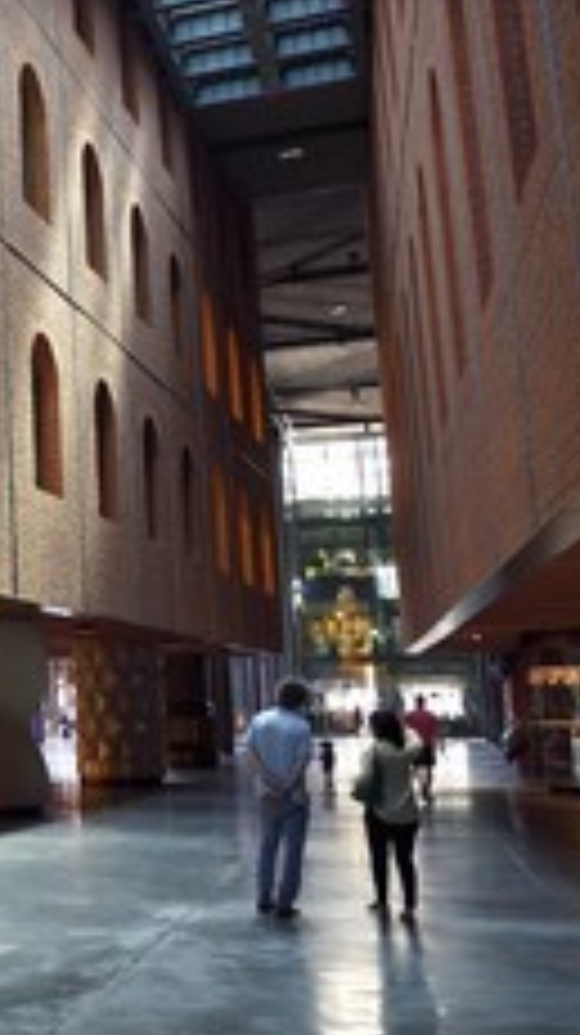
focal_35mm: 46
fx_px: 1260
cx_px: -283
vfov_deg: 44.5
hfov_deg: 21.7
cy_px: 459
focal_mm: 24
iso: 800
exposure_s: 1/25
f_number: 7.1
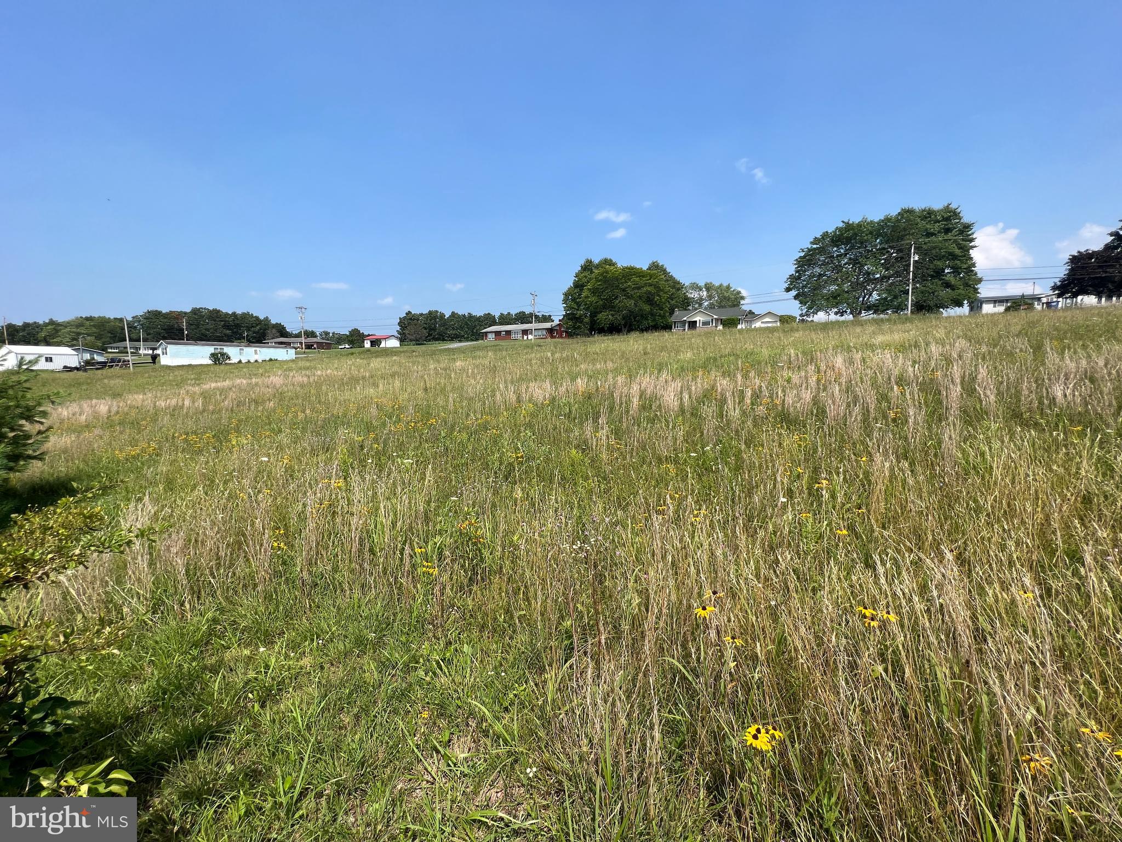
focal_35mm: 13
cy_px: 421
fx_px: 421
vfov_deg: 89.9
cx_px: 561
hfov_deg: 106.2
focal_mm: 1.57
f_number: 1.8
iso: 32
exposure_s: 1/1531
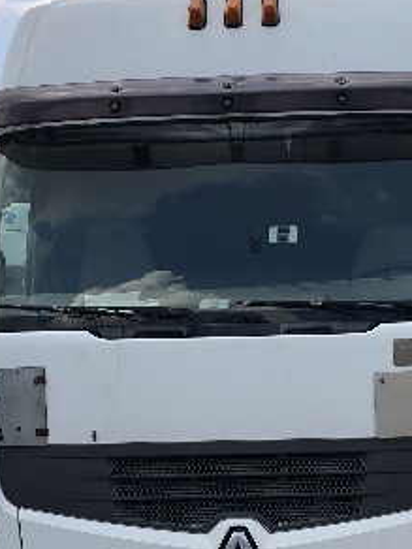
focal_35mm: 69
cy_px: 399
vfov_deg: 27.8
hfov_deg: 21.2
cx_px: 273
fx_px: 1095
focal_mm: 3.99
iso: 20
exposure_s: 1/1372
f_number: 1.8
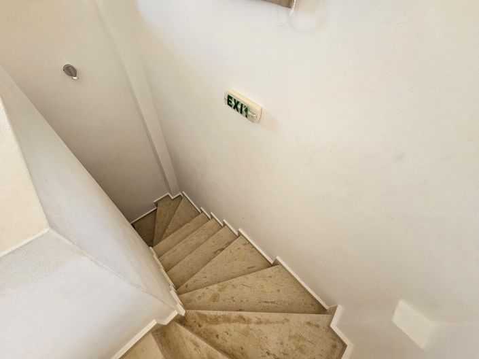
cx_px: 240
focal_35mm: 13
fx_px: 180
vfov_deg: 89.9
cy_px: 180
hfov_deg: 106.2
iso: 100
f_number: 2.2
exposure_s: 1/60
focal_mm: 2.2
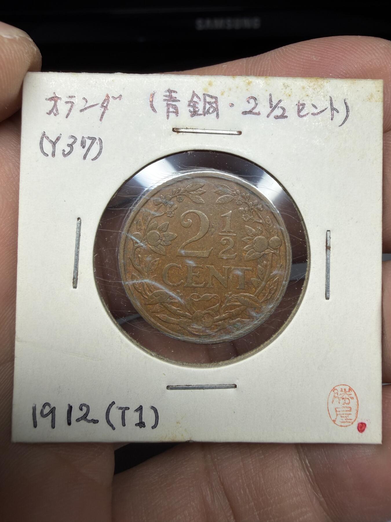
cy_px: 261
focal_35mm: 26
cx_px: 196
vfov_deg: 67.3
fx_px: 392
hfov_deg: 53.1
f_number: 2.2
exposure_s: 1/188
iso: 40
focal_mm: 2.22
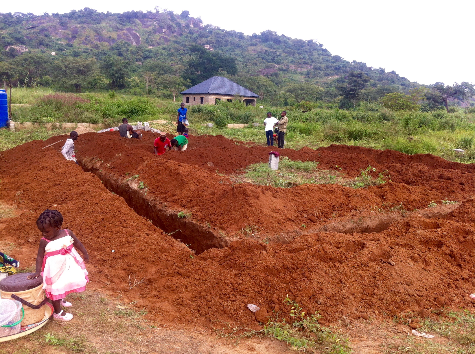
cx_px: 238
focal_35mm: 35
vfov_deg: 40.6
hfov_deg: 52.7
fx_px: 480
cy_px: 177
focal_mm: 3.85
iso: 80
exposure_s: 1/251
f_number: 2.8
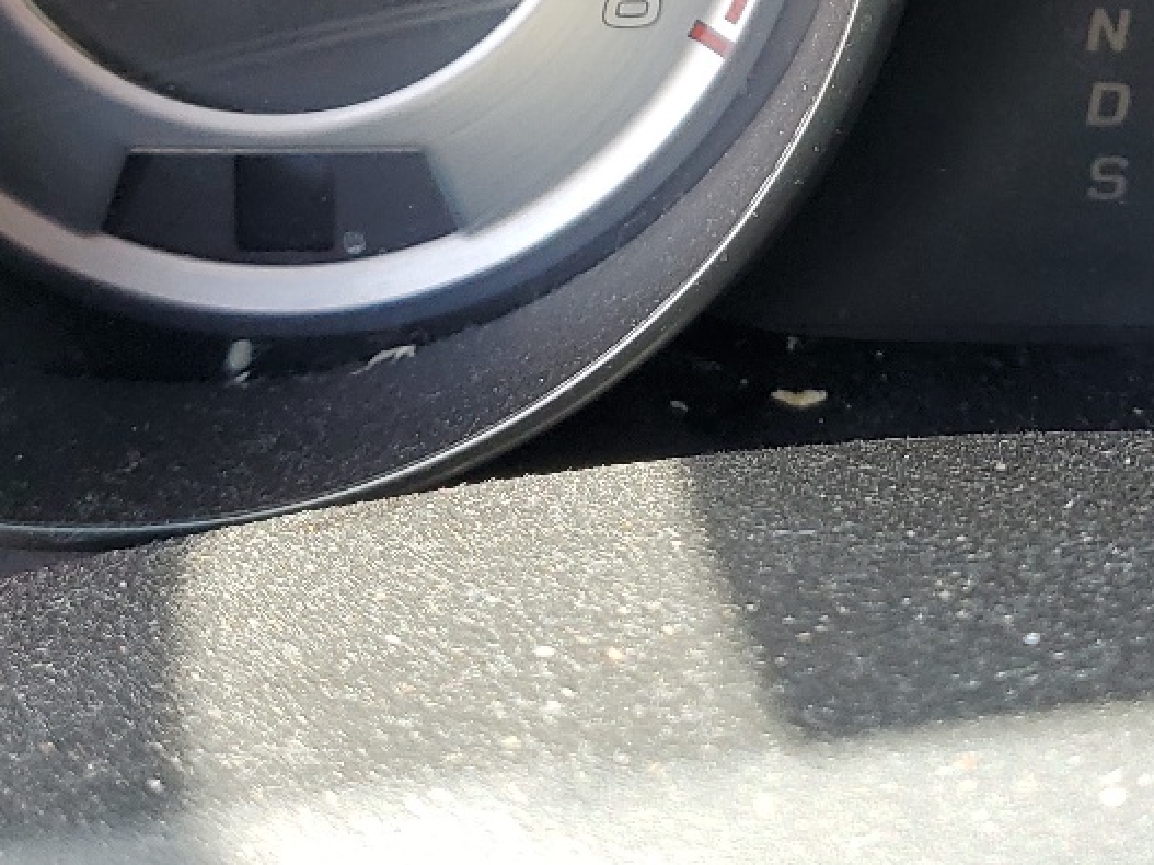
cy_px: -355
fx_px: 2633
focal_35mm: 79
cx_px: 931
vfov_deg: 17.2
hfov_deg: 24.3
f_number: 1.5
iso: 50
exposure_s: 1/200
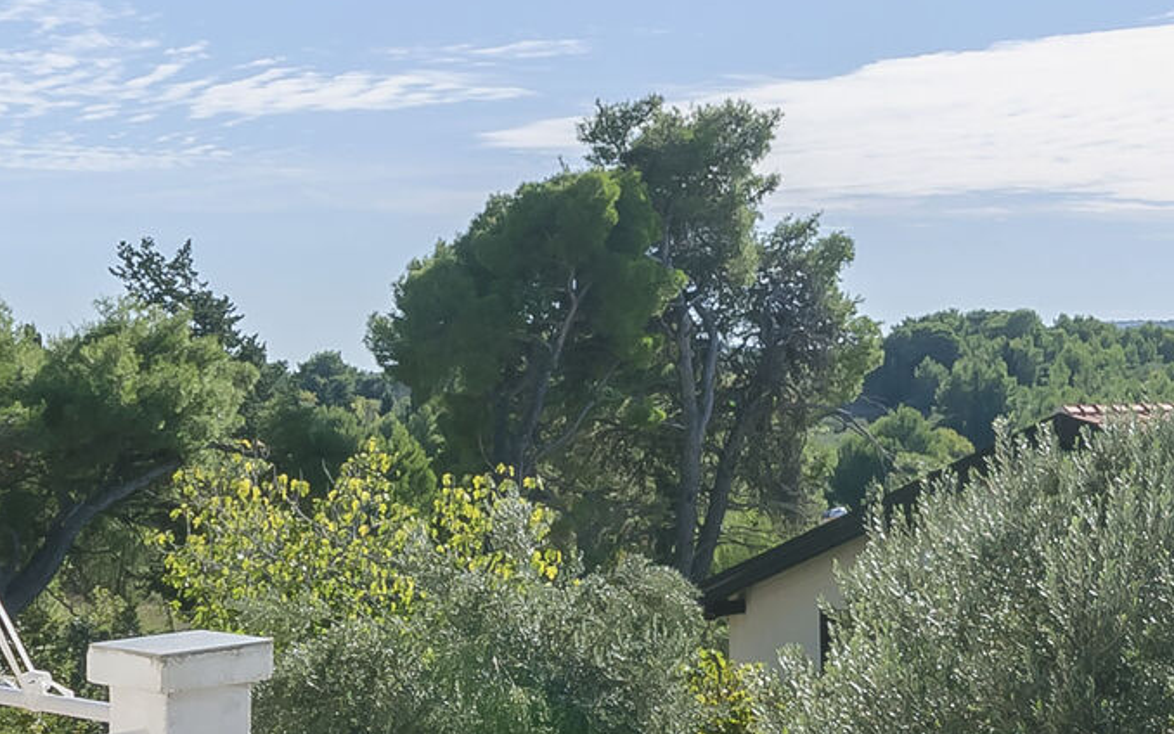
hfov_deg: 32.2
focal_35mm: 63
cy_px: 281
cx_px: 786
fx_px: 2016
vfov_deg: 20.6
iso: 100
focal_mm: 10
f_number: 9
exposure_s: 1/250
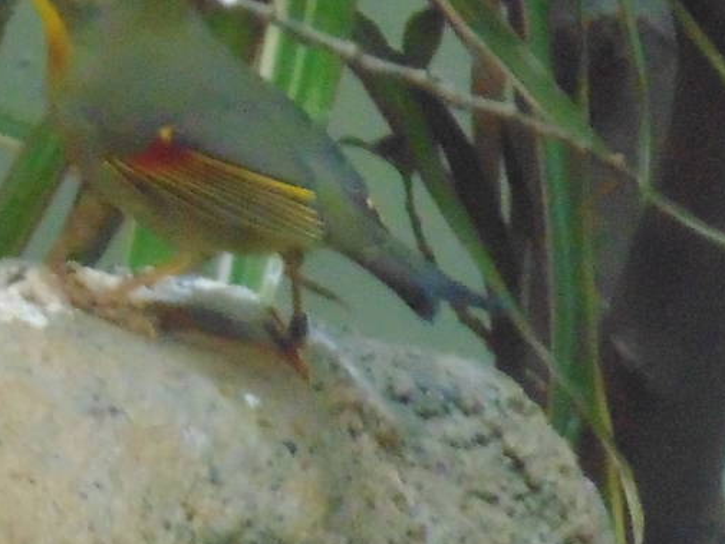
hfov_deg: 1.7
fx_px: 23777
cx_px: -326
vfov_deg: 1.3
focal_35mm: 1135
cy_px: 194
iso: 800
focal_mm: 64.1
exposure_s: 1/15
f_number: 6
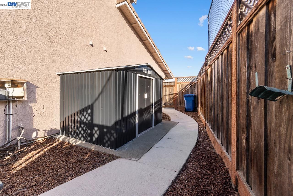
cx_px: 146
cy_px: 98
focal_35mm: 15
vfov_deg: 77.4
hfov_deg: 100.4
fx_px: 122
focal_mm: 10
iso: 200
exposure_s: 1/320
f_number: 5.6
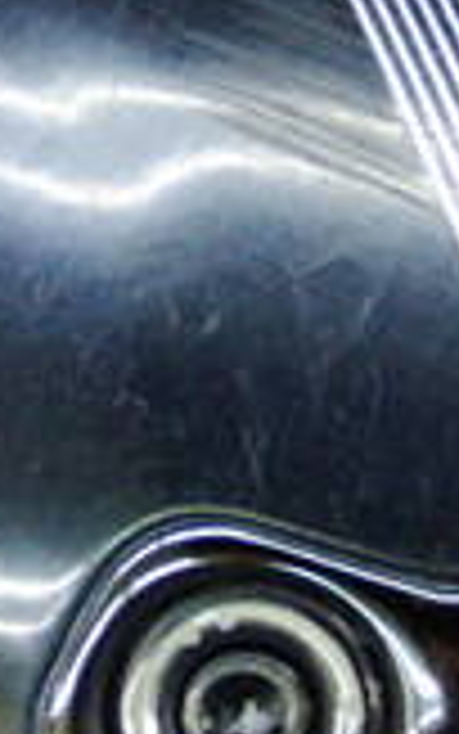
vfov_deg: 13.6
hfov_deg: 8.5
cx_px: -32
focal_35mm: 154
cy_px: 225
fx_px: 3080
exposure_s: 1/40
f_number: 3.6
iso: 400
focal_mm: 6.42
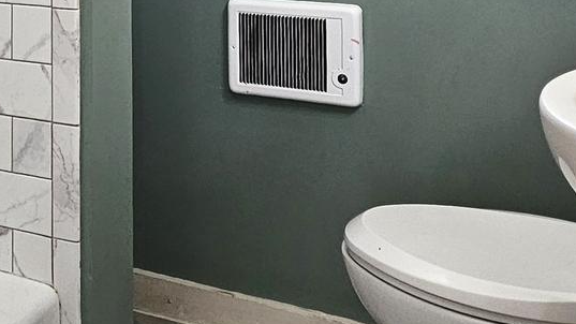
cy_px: -108
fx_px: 825
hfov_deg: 36.8
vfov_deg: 20.2
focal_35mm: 54
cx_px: 93
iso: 250
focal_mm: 2.2
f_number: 2.2
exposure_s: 1/60
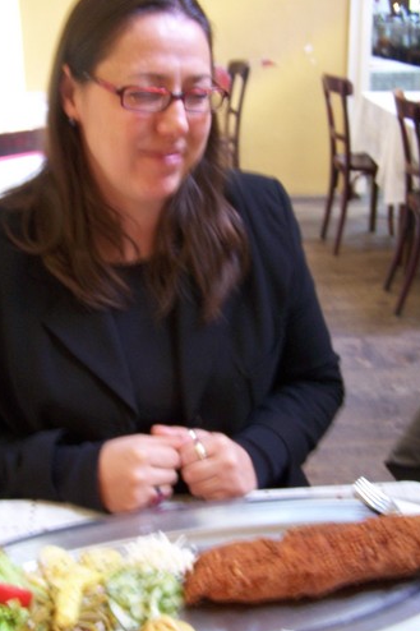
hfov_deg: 28.0
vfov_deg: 41.1
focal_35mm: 48
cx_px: 172
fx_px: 841
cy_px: 332
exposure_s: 1/8
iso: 140
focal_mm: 6.3
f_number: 2.8
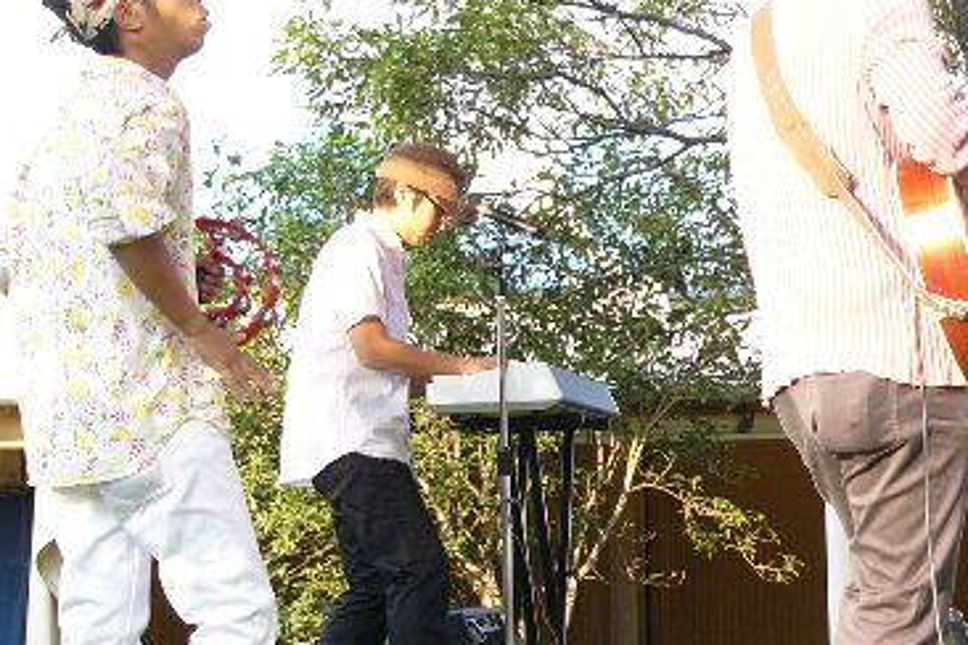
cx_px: 820
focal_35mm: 122
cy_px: 288
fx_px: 3280
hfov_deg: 16.6
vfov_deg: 11.2
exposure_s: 1/50
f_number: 4
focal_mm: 11.2
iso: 50
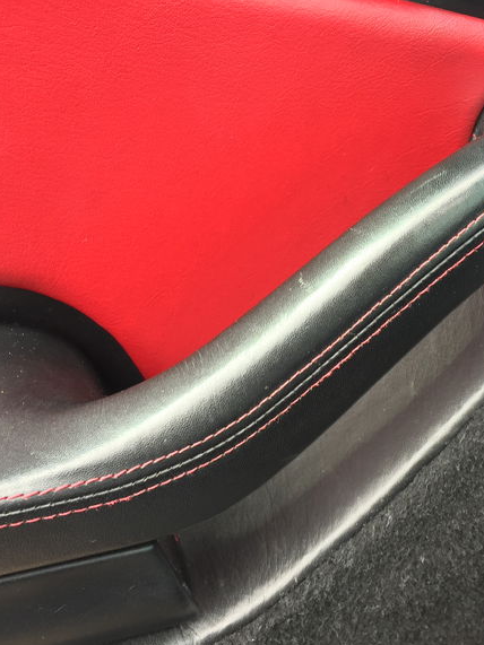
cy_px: 324
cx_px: 338
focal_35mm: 39
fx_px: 727
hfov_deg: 36.3
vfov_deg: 47.9
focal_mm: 4.15
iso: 50
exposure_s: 1/100
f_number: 2.2
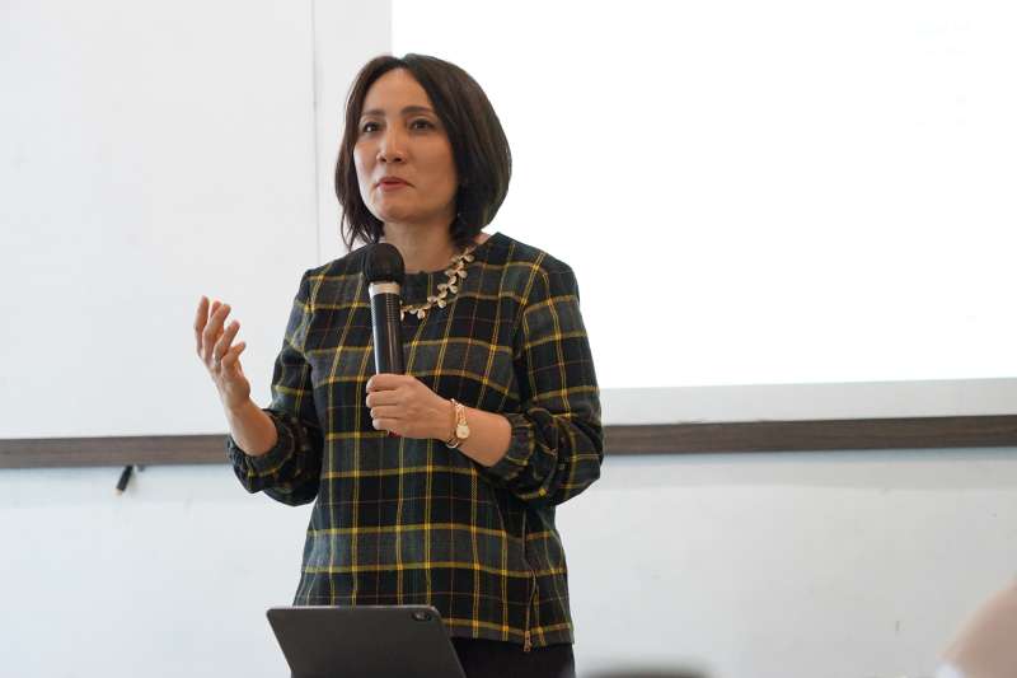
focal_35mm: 117
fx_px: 3304
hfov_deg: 17.5
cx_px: 508
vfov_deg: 11.7
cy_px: 339
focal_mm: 117
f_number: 6.3
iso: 5000
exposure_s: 1/160
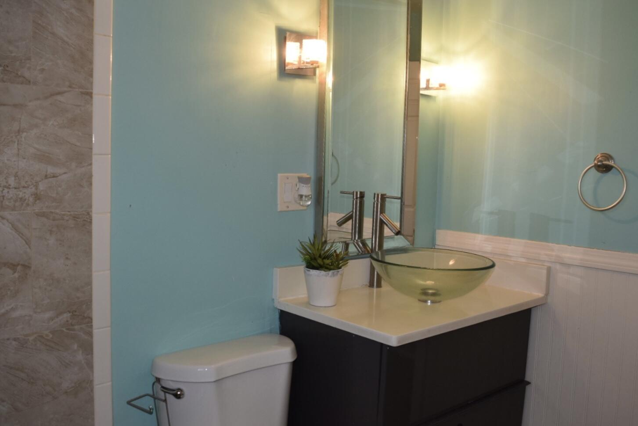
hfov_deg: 59.5
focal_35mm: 32
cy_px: 213
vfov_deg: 41.7
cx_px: 319
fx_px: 558
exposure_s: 1/125
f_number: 5.6
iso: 720
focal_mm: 21
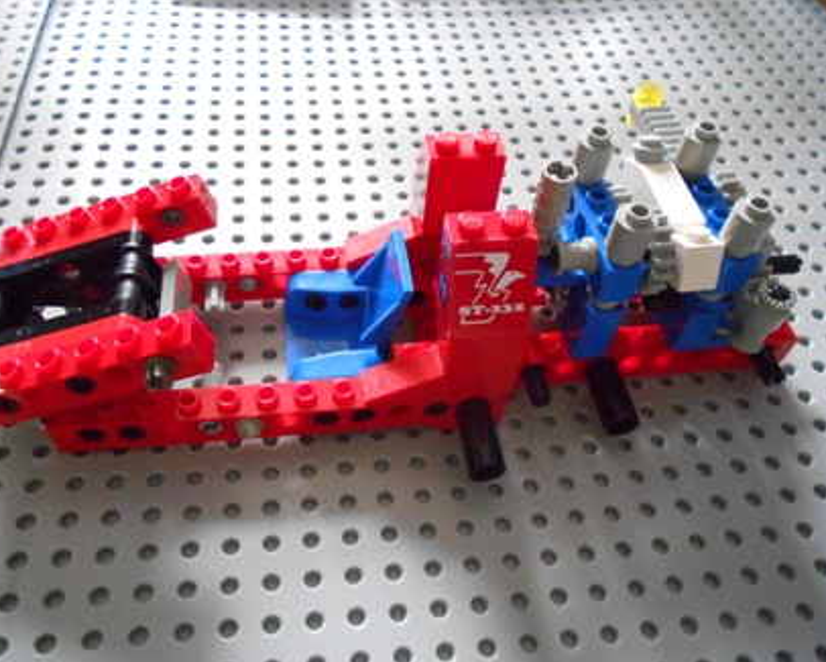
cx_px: 391
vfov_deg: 51.5
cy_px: 340
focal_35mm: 28
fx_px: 685
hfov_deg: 62.2
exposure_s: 1/30
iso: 800
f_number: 3.2
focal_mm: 4.6
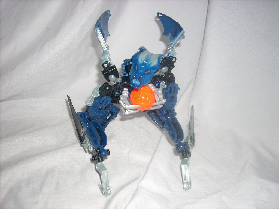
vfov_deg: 38.7
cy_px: 104
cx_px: 140
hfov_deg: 50.1
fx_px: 298
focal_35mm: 37
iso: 64
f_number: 2.8
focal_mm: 6.2
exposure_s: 1/60
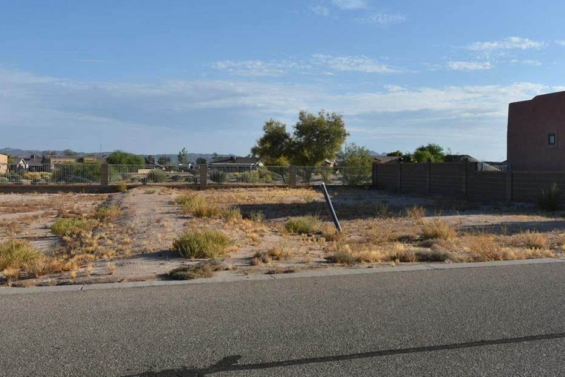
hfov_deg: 47.1
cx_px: 349
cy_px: 147
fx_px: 643
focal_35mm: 41
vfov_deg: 32.5
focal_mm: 20
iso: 140
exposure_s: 1/500
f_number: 8
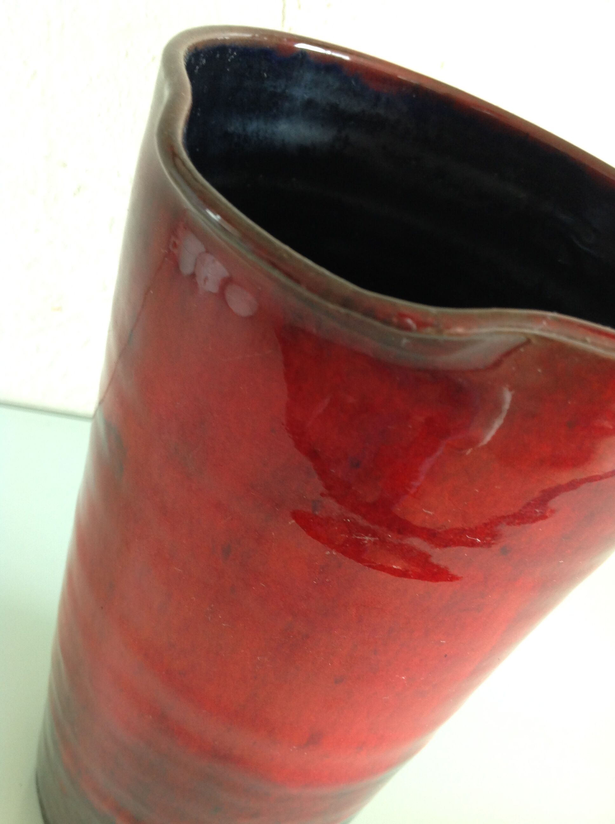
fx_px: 831
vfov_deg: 52.7
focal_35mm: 35
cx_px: 308
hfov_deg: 40.6
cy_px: 412
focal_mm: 4.28
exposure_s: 1/15
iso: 80
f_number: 2.4
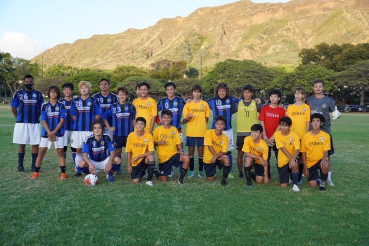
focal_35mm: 51
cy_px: 123
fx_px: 523
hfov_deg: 38.9
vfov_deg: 26.5
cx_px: 184
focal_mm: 34
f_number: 4.5
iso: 125
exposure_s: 1/160
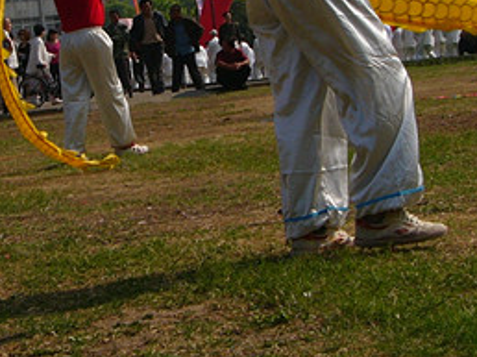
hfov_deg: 16.2
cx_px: 116
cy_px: 14
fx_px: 1666
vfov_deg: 12.1
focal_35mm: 121
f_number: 4.6
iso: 50
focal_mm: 6.5
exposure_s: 1/1000
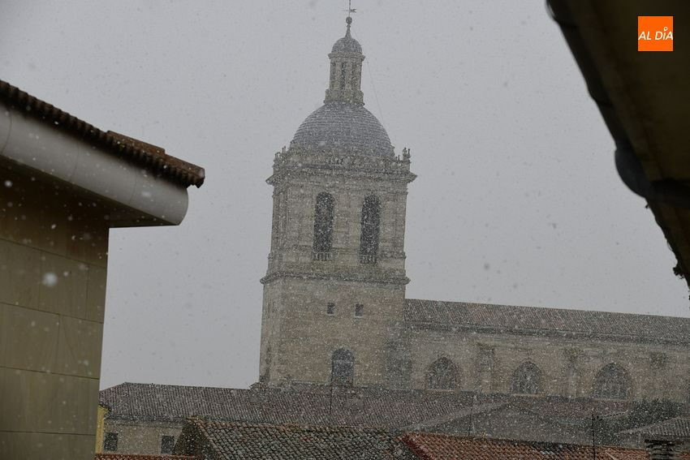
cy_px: 230
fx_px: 2147
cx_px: 345
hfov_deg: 18.3
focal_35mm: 112
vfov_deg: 12.2
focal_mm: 112
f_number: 7.1
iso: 800
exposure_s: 1/800
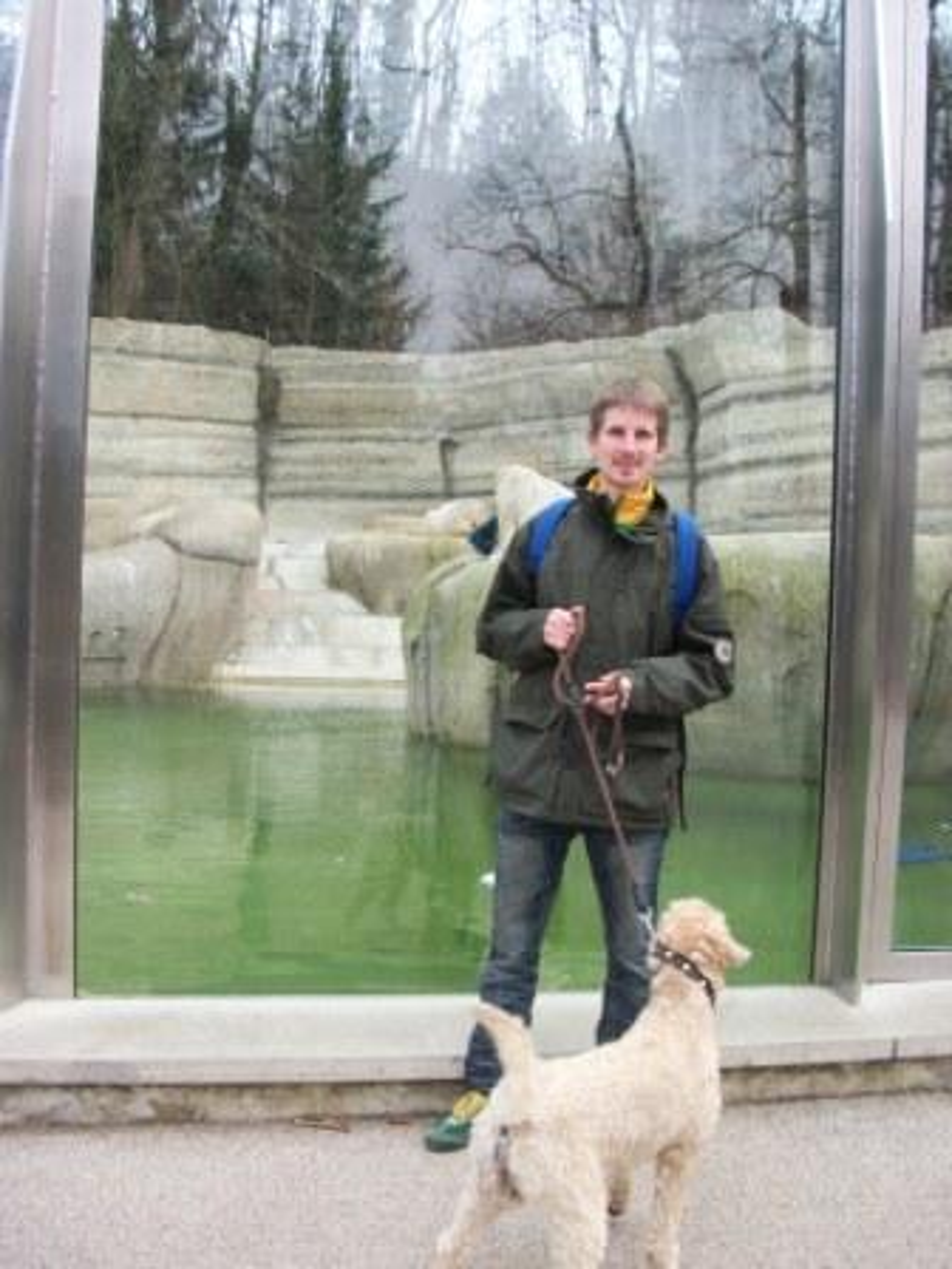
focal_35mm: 35
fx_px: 1283
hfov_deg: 40.7
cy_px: 634
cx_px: 476
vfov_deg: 52.6
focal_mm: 6.3
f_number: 3.1
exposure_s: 1/250
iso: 80
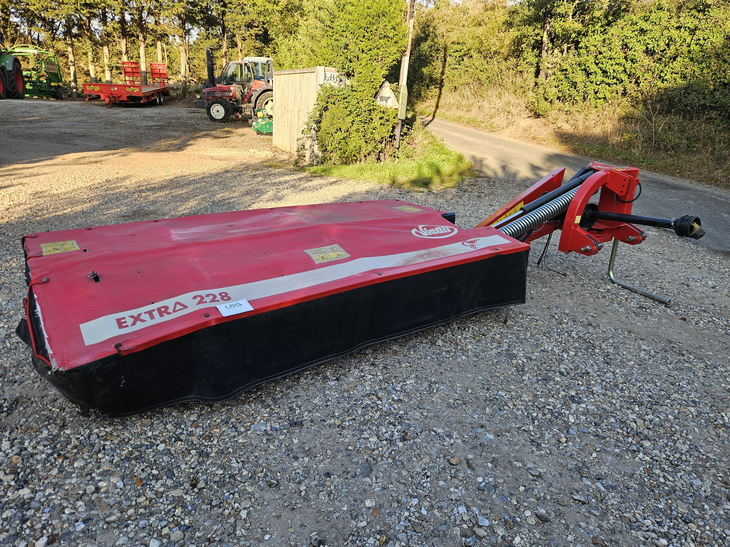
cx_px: 365
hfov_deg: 73.9
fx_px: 485
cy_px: 274
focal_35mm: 23
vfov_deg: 58.9
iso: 25
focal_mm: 5.4
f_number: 1.8
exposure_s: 1/224
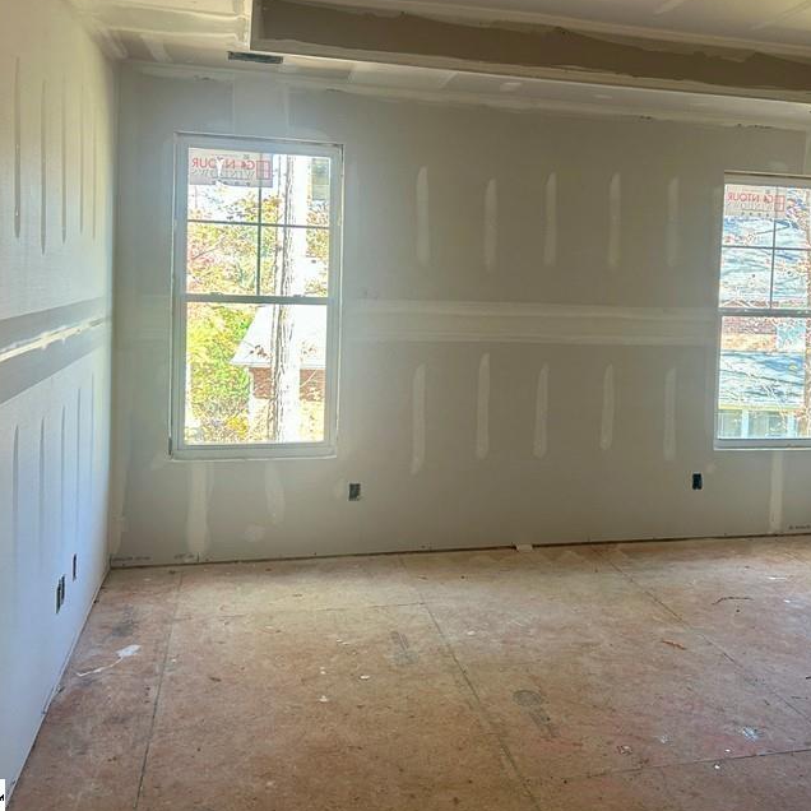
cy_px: 328
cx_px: 541
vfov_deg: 44.7
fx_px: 981
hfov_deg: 44.3
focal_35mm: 37
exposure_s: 1/120
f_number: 1.5
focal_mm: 5.7
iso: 125
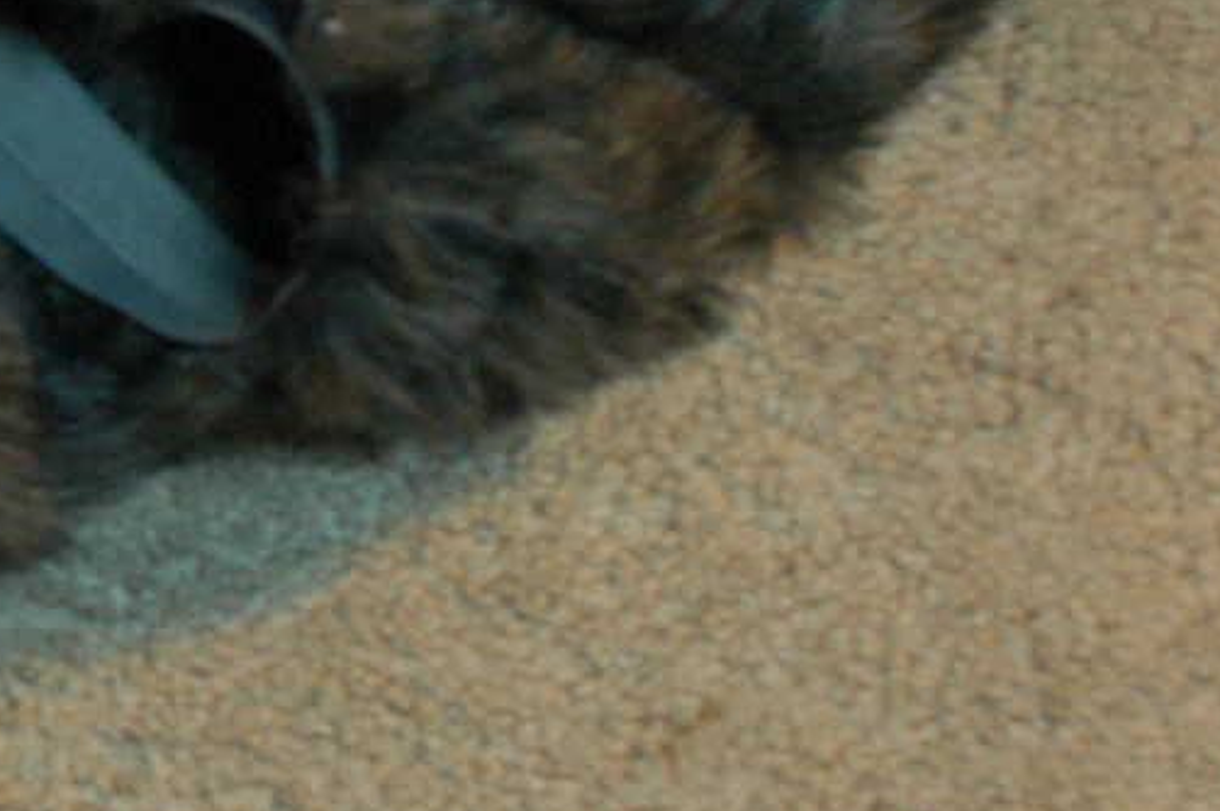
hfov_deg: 13.2
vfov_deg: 10.1
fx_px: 4537
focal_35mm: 134
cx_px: -1208
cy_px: -112
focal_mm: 20
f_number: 4
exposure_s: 1/60
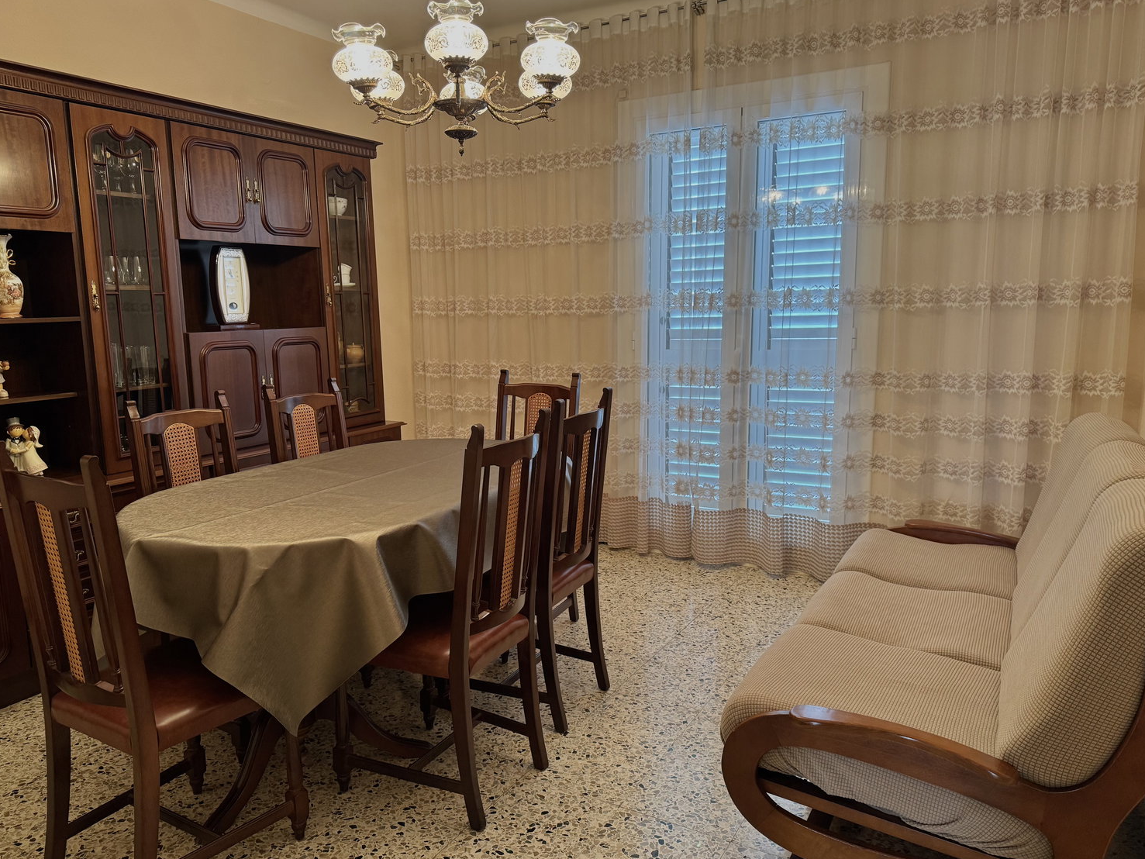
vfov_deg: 53.0
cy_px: 450
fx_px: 860
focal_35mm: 26
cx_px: 529
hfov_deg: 67.2
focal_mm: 6.76
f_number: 1.78
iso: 200
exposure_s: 1/50
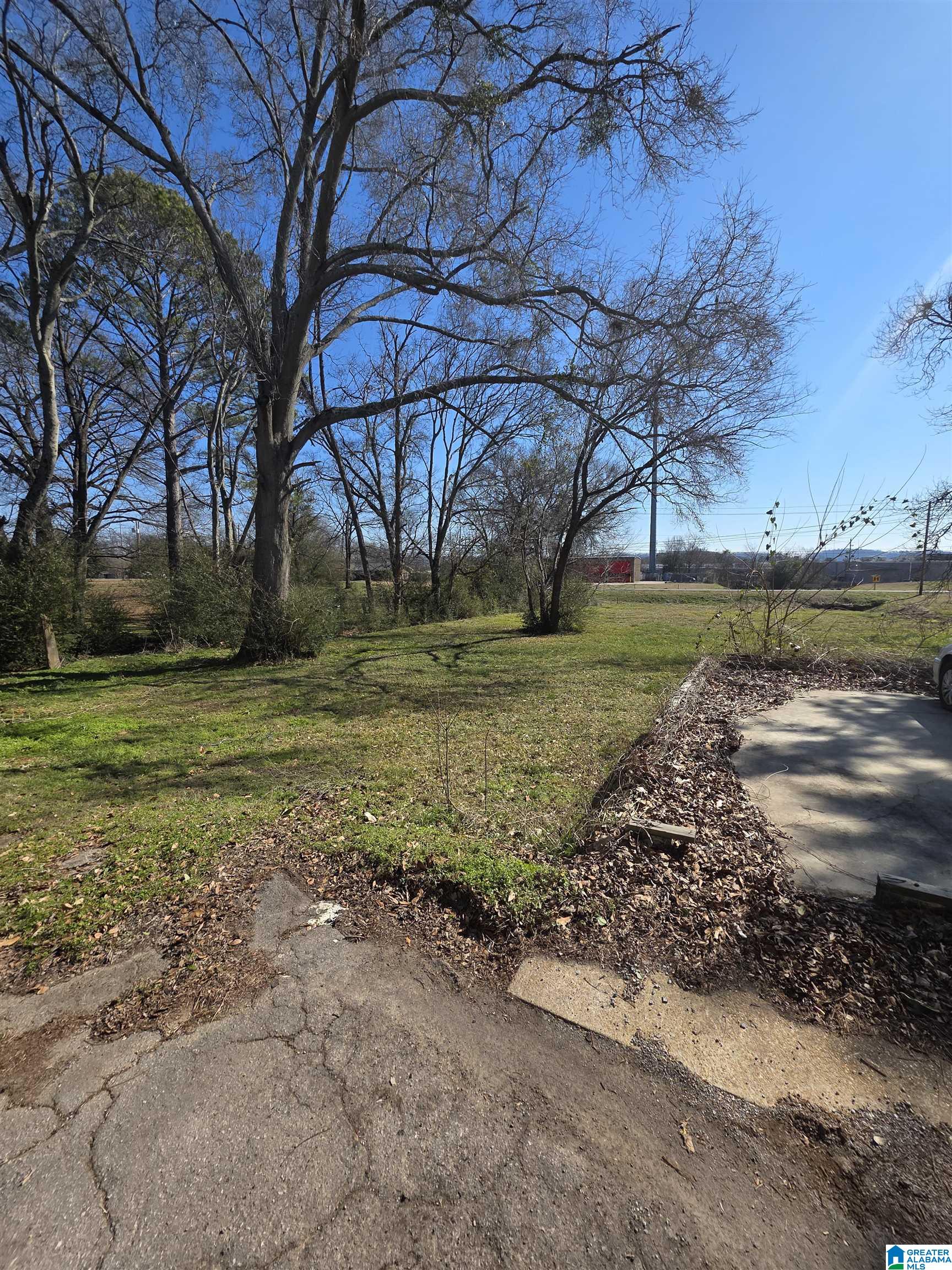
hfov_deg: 89.9
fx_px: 477
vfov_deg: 106.2
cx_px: 476
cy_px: 635
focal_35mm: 13
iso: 40
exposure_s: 1/2099
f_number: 1.9
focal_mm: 2.2
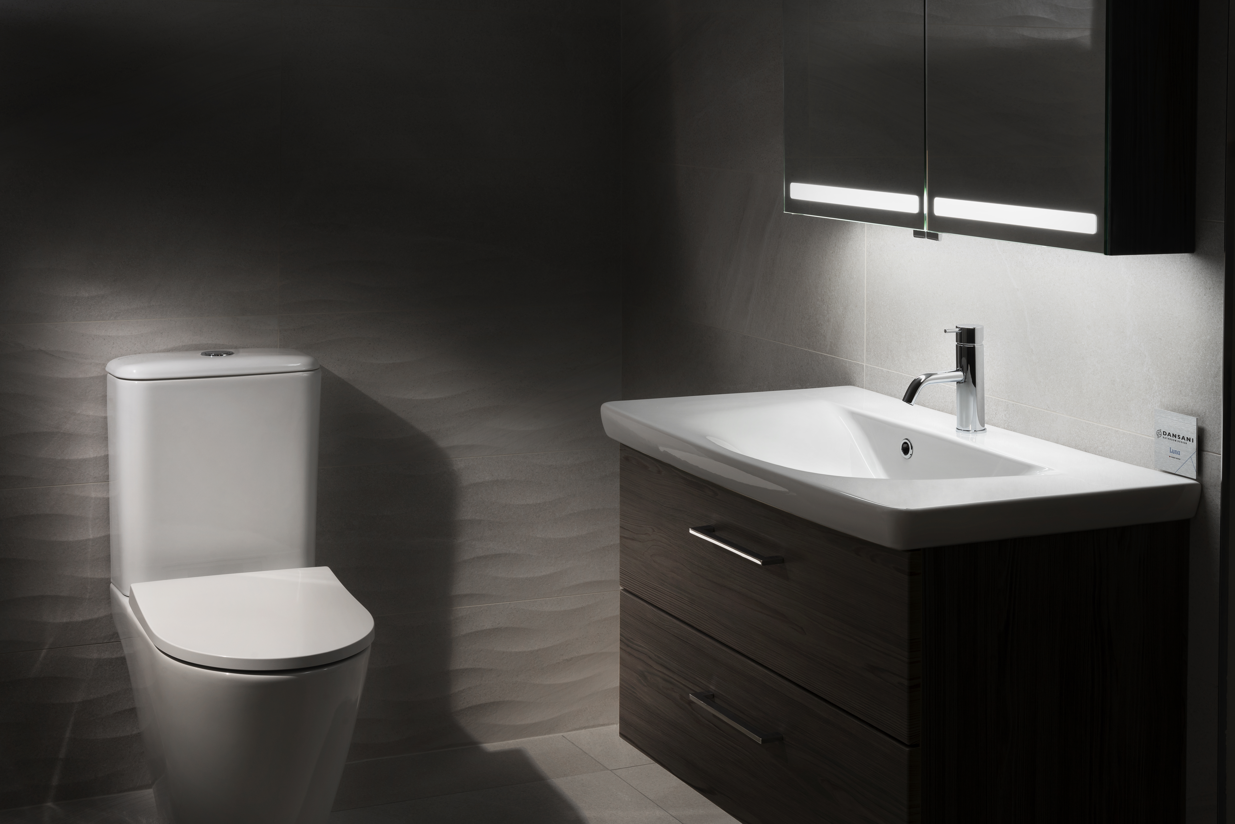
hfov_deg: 36.2
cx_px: 618
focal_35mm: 55
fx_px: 1887
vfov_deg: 24.6
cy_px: 412
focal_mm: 55
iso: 100
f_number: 16
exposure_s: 1
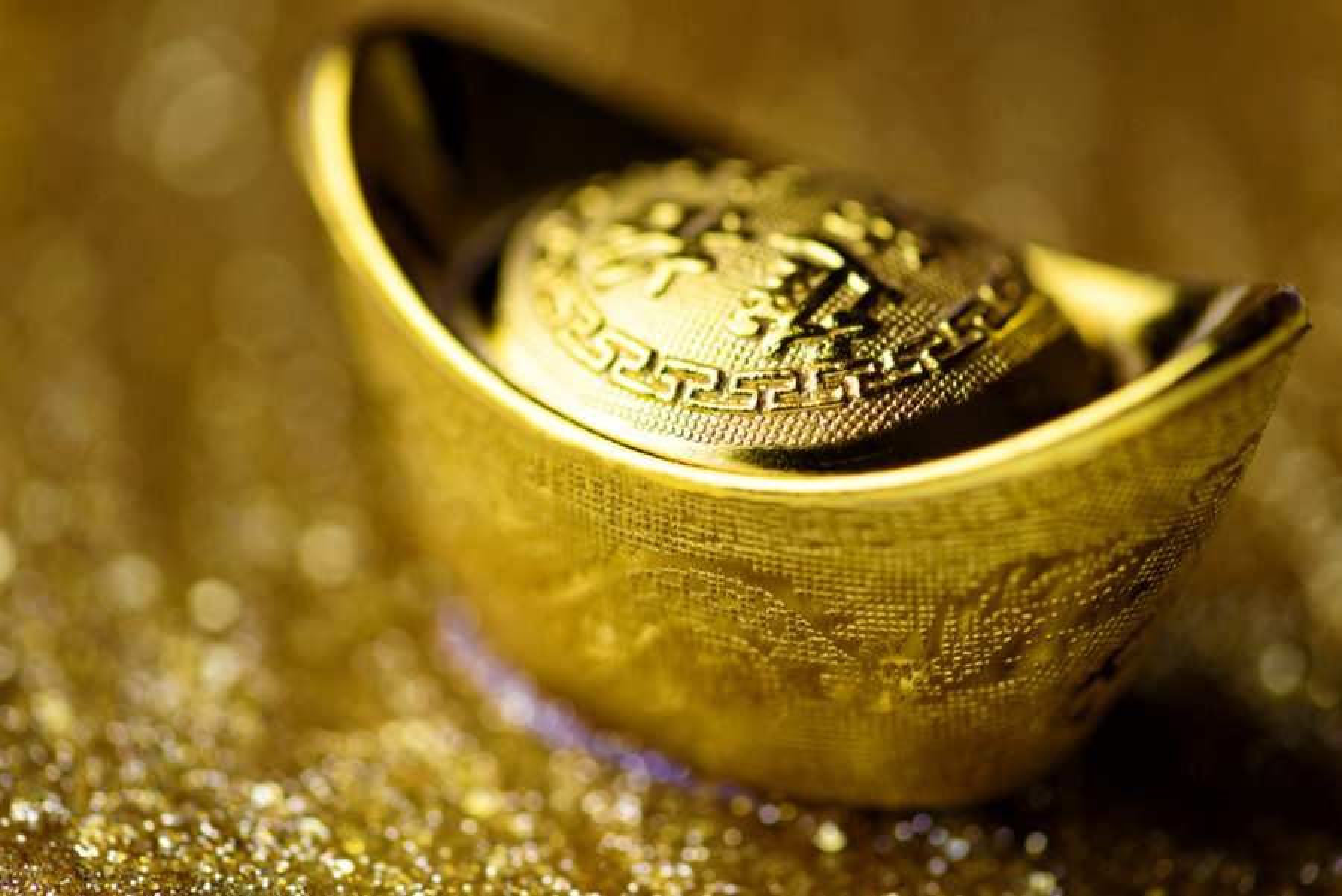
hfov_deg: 19.4
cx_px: 671
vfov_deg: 13.1
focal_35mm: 105
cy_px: 448
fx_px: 3916
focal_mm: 105
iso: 200
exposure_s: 1/80
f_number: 5.6
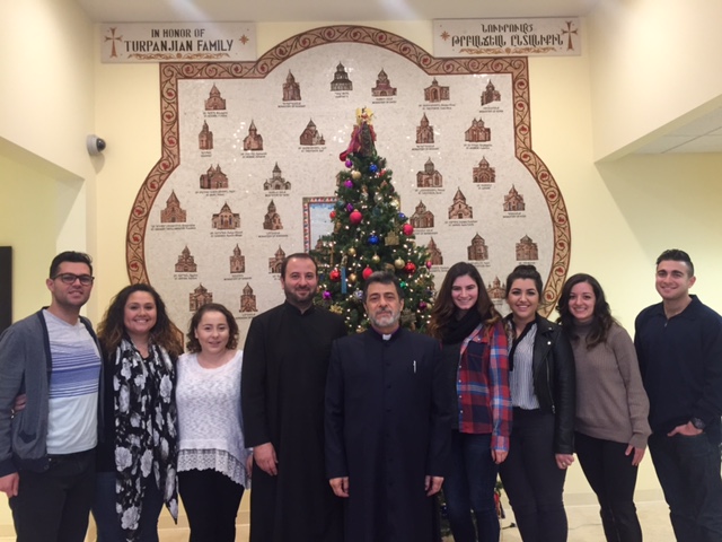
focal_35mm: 29
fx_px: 605
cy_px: 271
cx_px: 361
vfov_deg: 48.2
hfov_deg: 61.7
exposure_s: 1/30
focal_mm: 4.15
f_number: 2.2
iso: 100
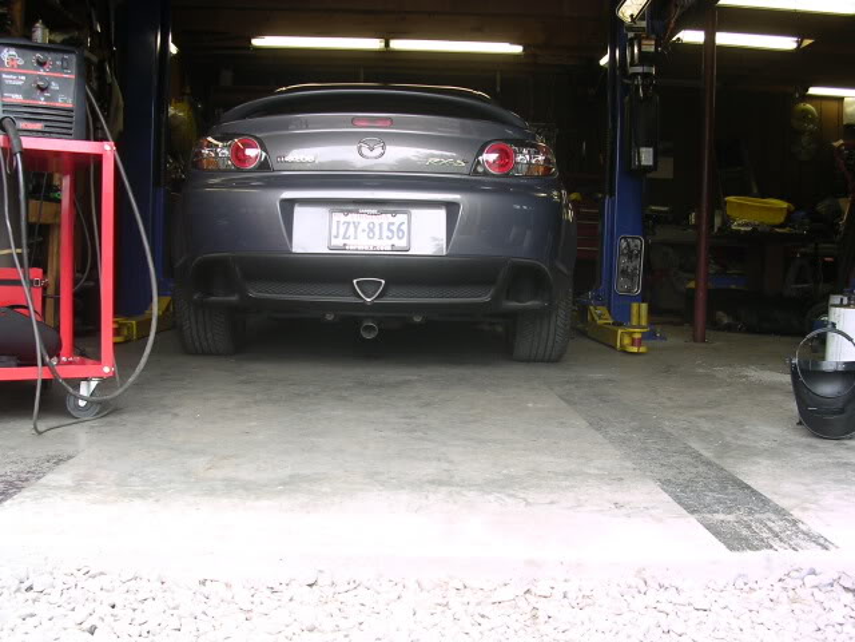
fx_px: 939
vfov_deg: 37.7
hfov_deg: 49.0
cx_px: 428
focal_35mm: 38
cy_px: 321
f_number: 2.8
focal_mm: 5.8
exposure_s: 1/65.2
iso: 100
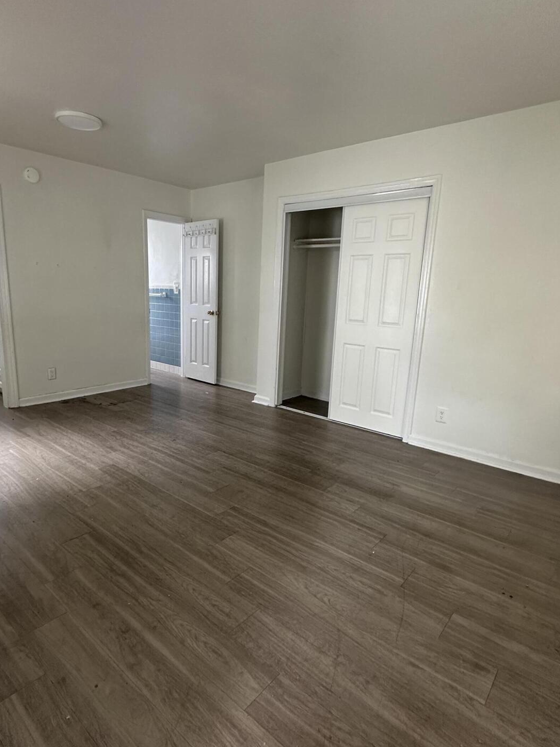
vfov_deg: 81.7
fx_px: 431
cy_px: 386
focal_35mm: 20
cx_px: 245
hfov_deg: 65.7
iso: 250
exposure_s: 1/99
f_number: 2.2
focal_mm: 2.22
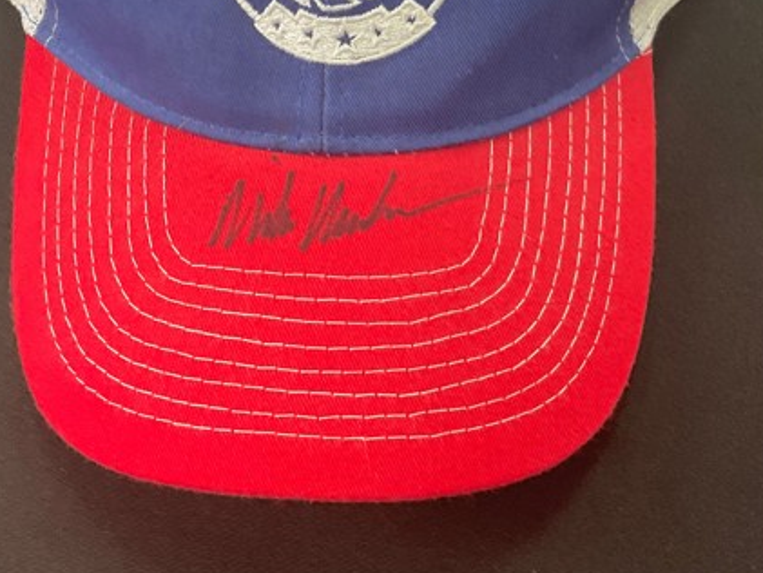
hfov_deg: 31.2
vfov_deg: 23.0
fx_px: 1367
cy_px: 37
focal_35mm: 62
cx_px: 359
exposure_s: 1/60
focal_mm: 3
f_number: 1.8
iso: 160
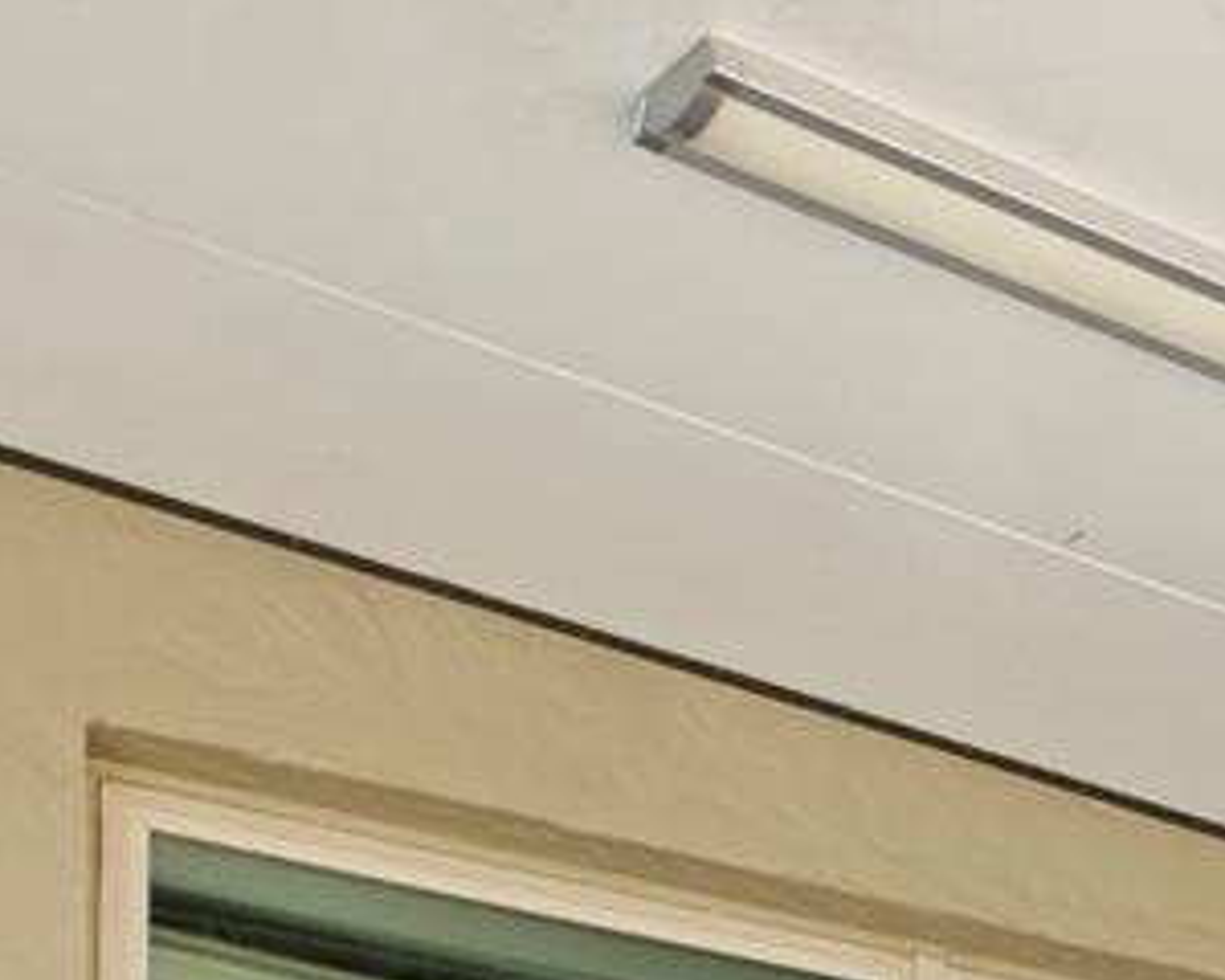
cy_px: 2066
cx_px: 1952
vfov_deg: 13.2
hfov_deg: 17.3
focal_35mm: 98
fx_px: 3535
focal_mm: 13
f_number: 8
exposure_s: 1/5
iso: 100
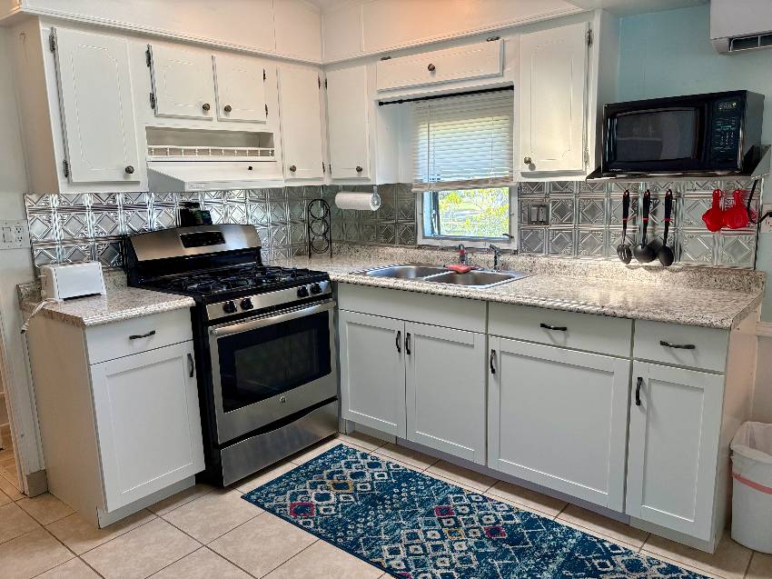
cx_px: 386
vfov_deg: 53.0
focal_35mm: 26
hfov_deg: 67.3
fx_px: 580
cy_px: 290
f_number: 1.6
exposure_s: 1/120
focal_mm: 5.96
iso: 100
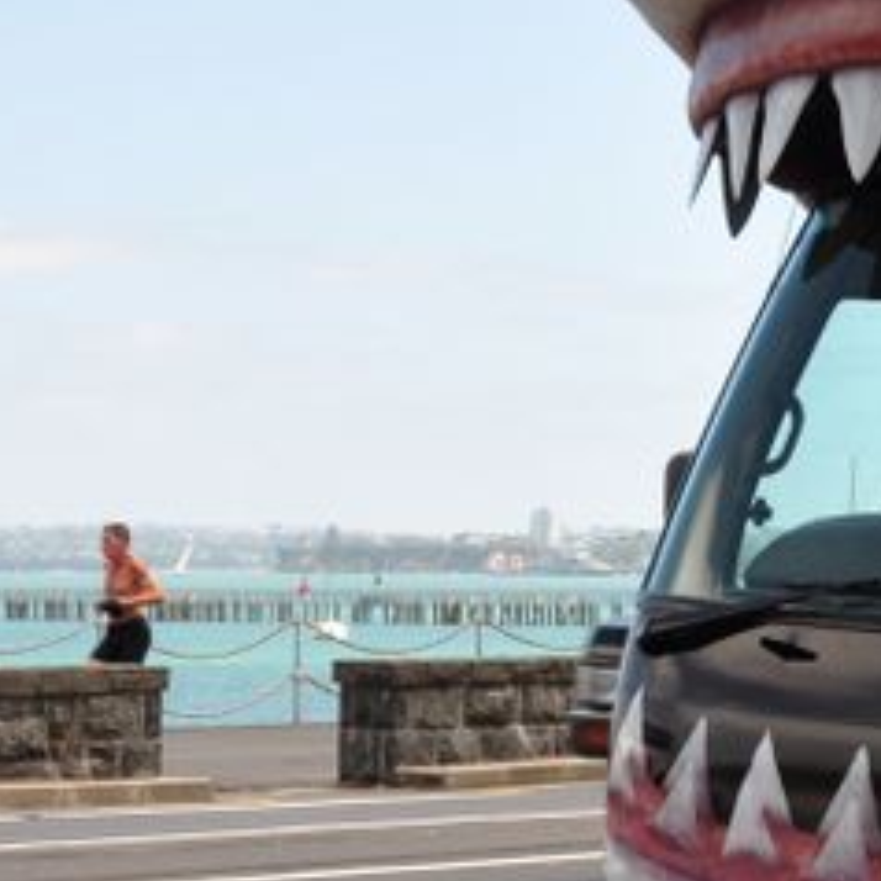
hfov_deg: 11.8
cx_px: 1555
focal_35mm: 137
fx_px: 3940
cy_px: 396
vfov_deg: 12.8
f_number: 9
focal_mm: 25
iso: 200
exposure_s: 1/160
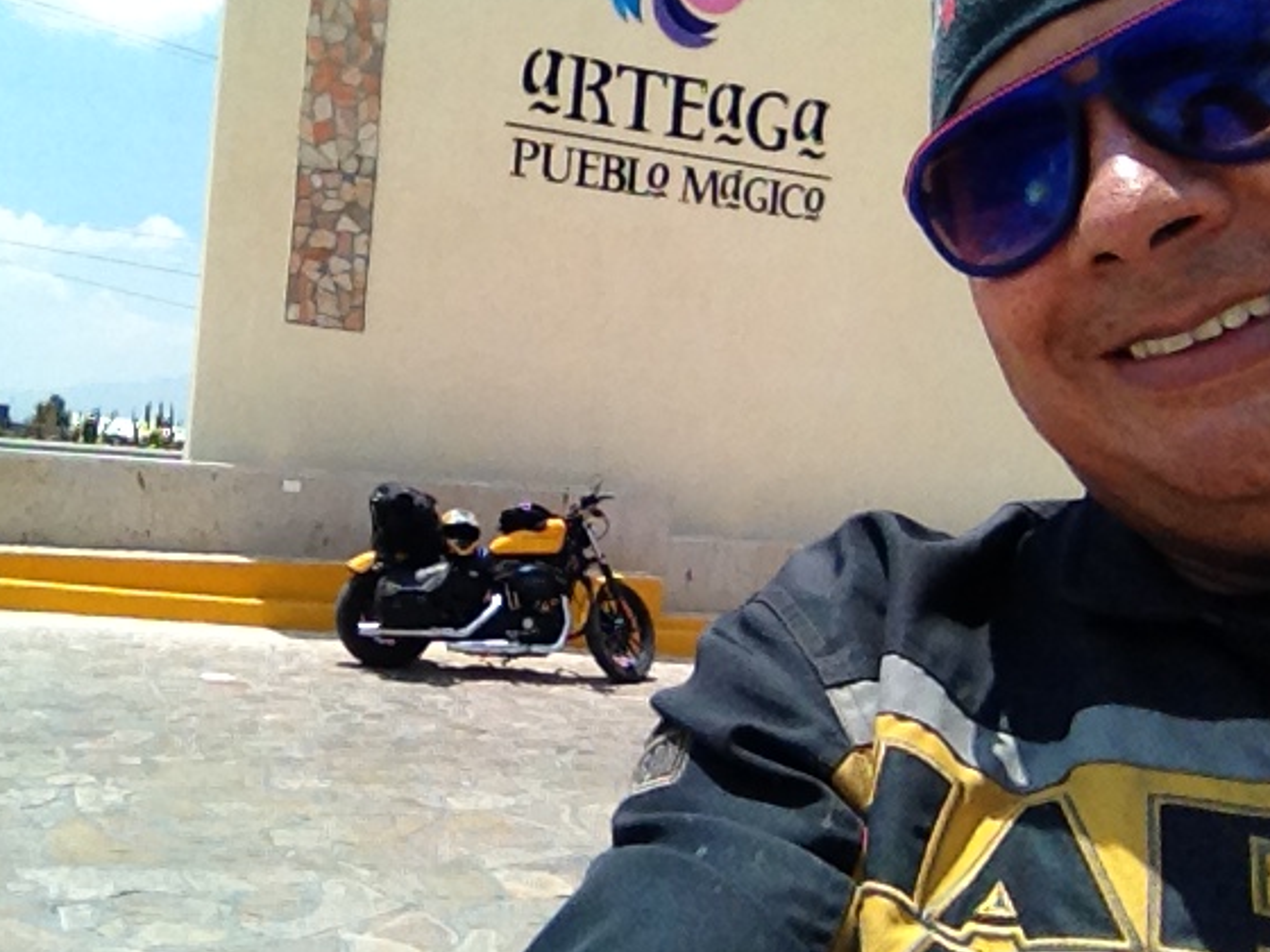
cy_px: 419
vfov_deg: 35.9
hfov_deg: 46.8
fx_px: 1468
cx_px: 624
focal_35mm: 40
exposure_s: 1/5319
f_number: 2.4
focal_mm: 1.85
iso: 160
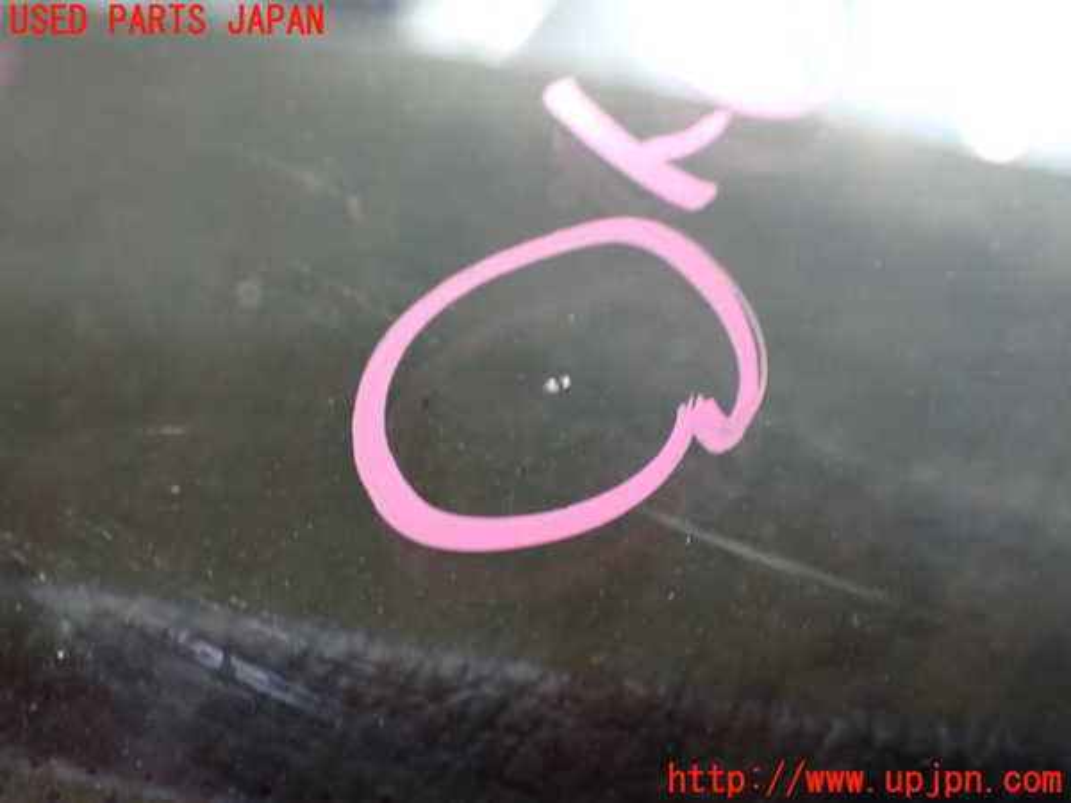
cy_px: 402
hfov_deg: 45.8
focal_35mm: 41
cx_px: 536
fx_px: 1269
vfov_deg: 35.1
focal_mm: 7.31
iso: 1000
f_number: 2.8
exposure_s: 1/40
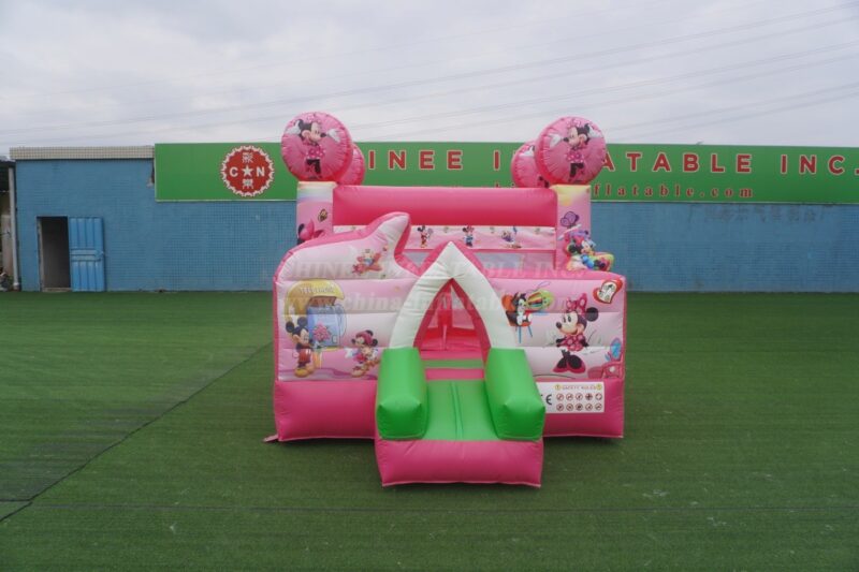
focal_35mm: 24
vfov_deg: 53.1
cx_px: 430
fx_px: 573
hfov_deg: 73.8
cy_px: 286
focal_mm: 16
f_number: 4.5
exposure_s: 1/640
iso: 100
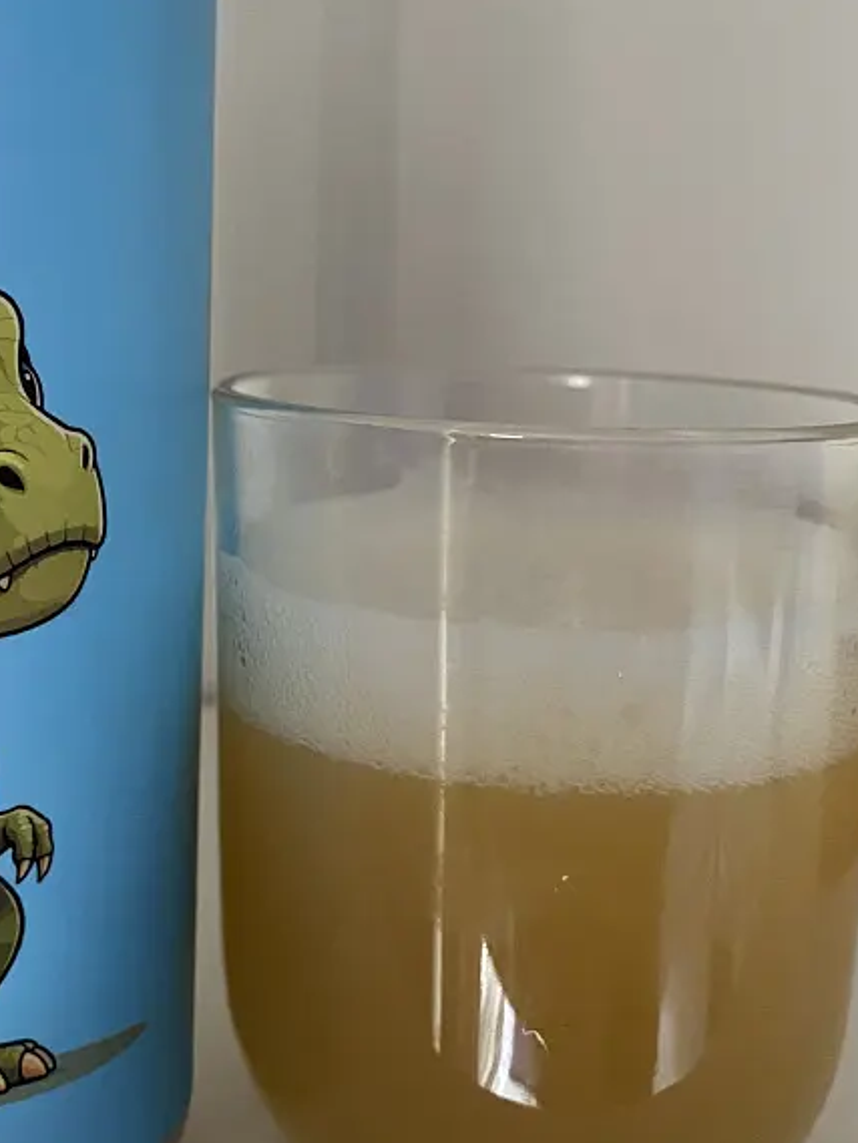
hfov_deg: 31.7
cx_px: 231
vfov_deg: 41.7
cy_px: 410
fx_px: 1487
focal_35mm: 45
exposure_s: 1/60
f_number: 1.8
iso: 320
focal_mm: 4.25
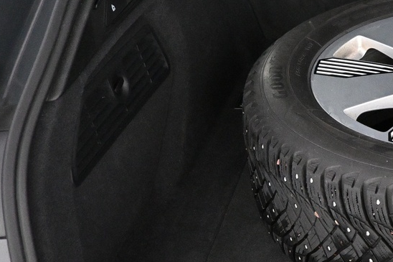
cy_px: 75
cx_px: 455
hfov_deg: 25.8
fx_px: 775
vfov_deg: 19.1
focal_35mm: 71
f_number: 3.5
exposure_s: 1/80
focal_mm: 16
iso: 4000
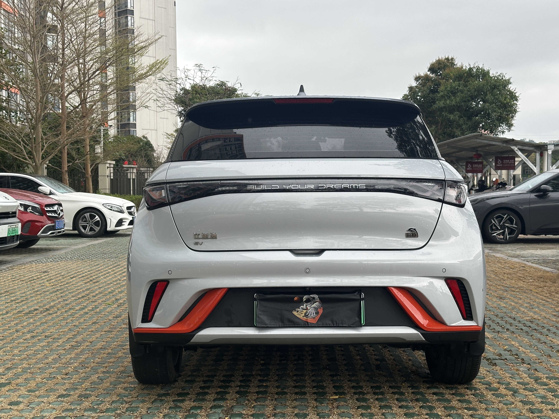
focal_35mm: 48
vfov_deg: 30.3
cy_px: 210
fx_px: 775
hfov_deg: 39.7
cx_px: 280
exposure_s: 1/577
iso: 64
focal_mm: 6.86
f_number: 1.78
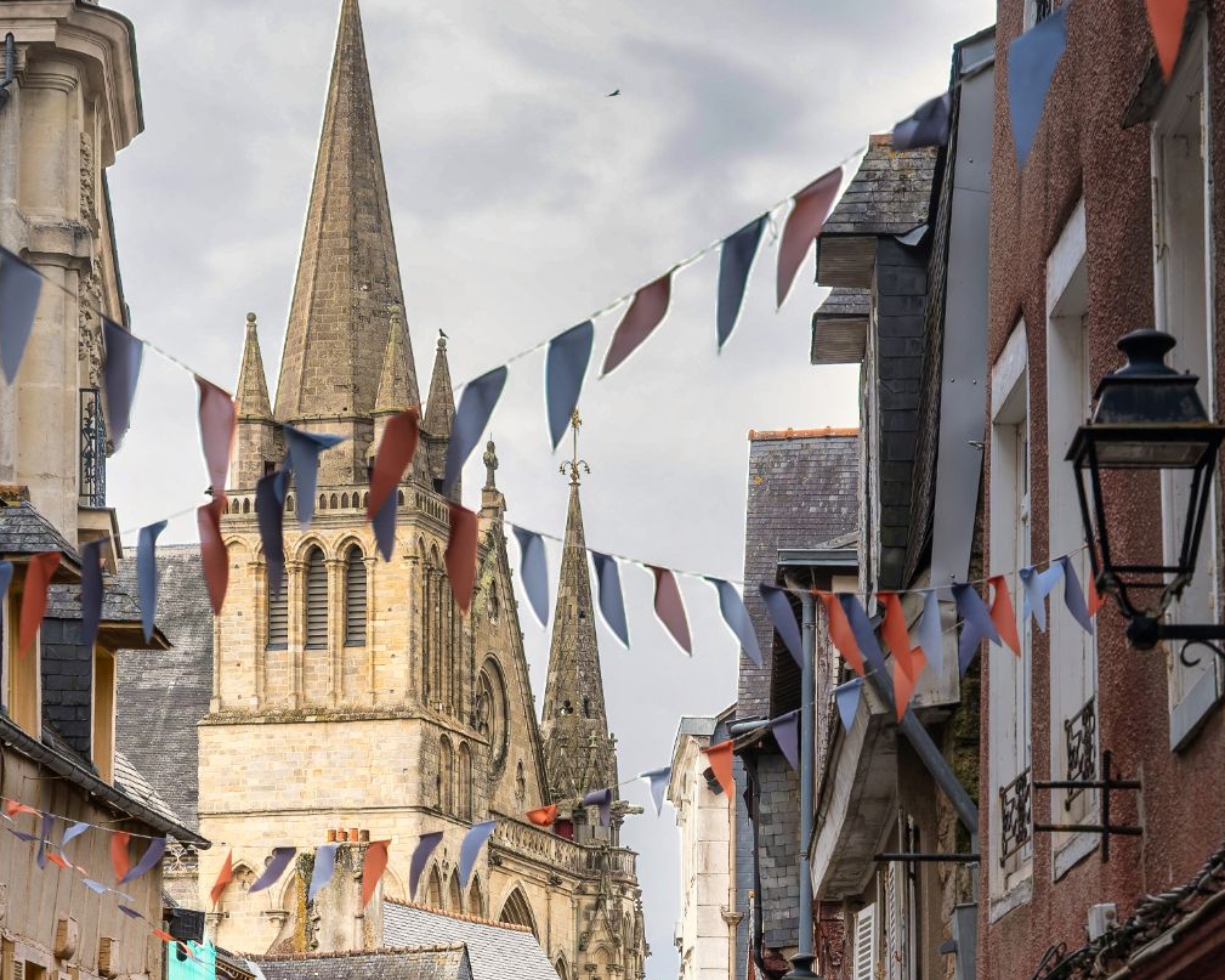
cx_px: 568
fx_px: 4350
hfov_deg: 16.0
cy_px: 918
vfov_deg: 12.7
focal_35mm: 120
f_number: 5.6
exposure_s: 1/250
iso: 200
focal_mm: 63
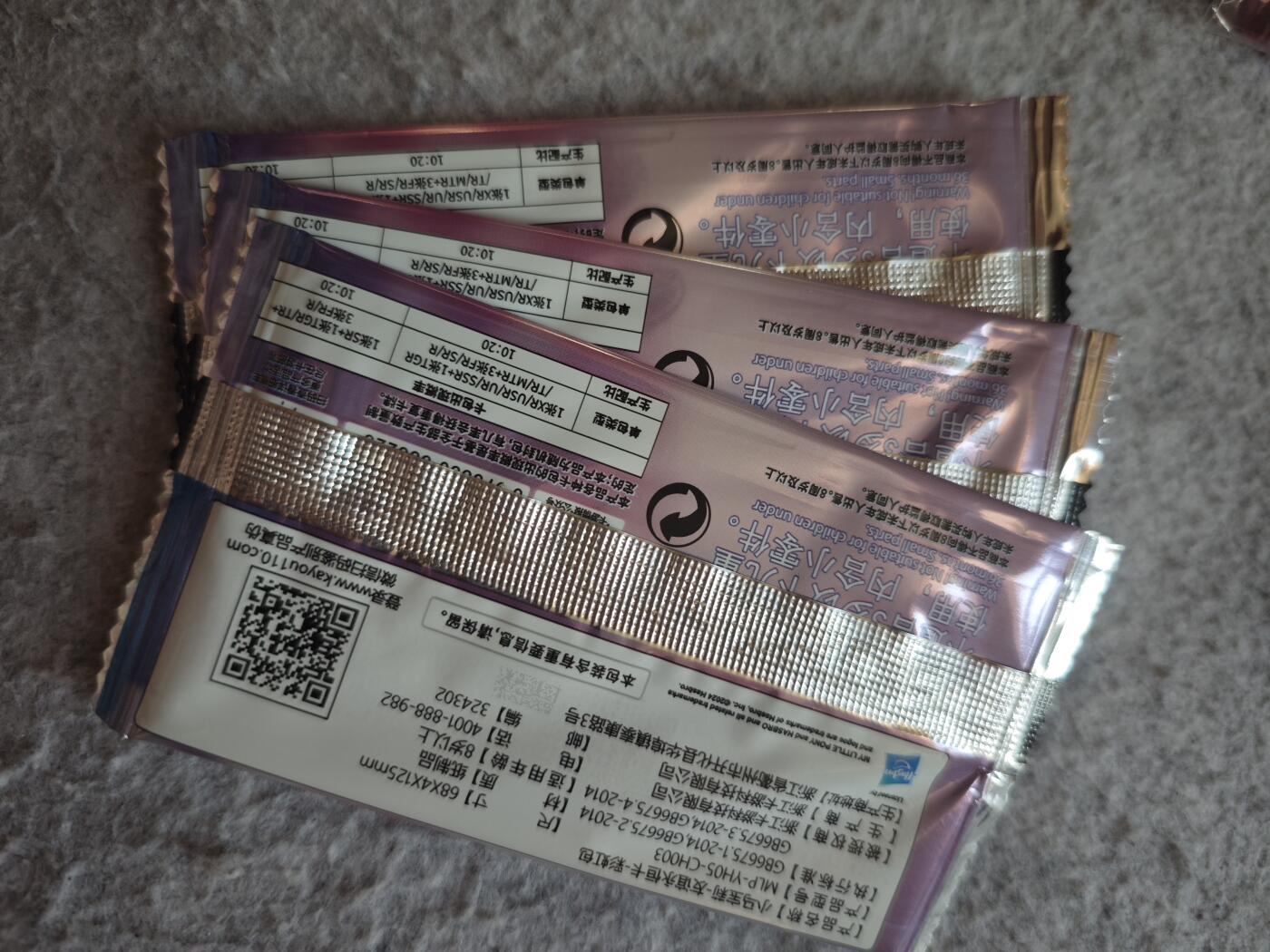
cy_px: 476
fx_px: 844
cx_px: 635
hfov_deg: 73.9
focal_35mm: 23
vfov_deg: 58.9
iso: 200
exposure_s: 1/100
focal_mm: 6.55
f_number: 1.6
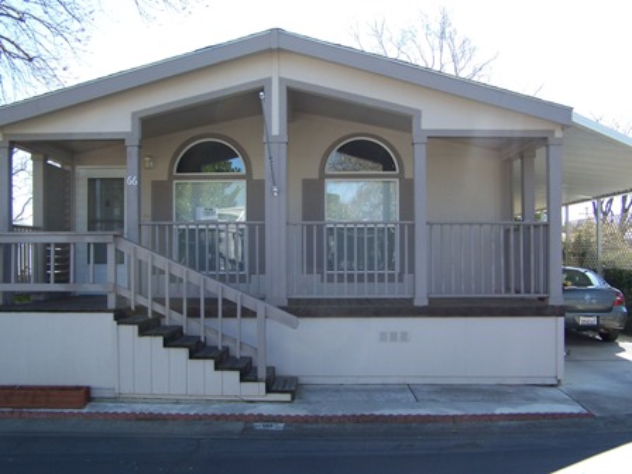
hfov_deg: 49.0
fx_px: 694
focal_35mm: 38
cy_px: 237
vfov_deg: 37.7
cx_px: 316
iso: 80
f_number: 2.8
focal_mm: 6.3
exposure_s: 1/320
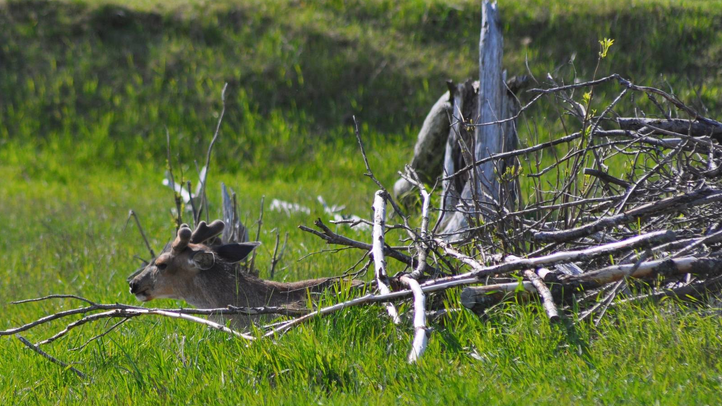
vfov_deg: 2.6
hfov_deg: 4.6
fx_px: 9037
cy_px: 228
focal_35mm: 472
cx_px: 361
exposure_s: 1/1600
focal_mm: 300
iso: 400
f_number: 6.3
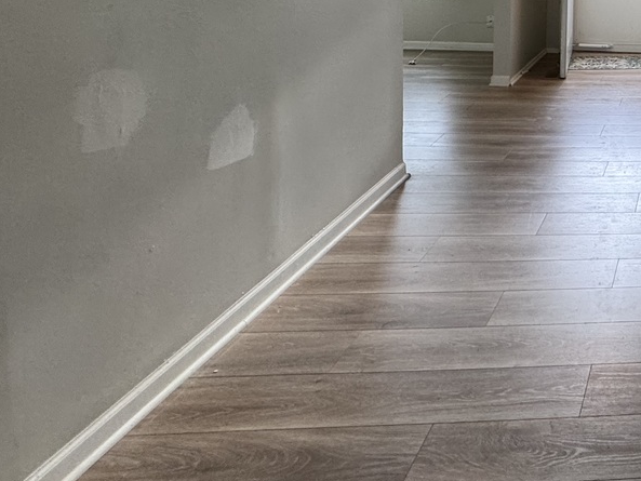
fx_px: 630
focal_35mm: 34
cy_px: -45
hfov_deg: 39.1
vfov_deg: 35.8
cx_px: 772
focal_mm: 2.22
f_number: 2.2
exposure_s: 1/120
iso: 200
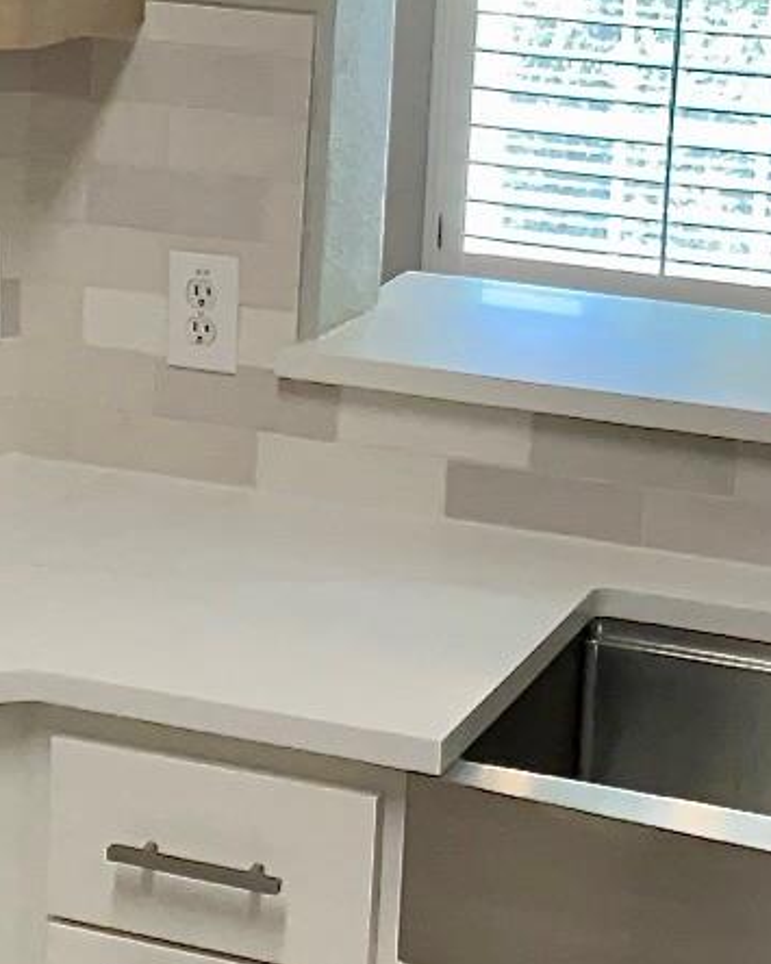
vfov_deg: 16.7
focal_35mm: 114
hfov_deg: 13.3
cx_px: -39
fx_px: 3253
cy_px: 200
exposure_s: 1/100
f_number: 1.8
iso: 64
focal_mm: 3
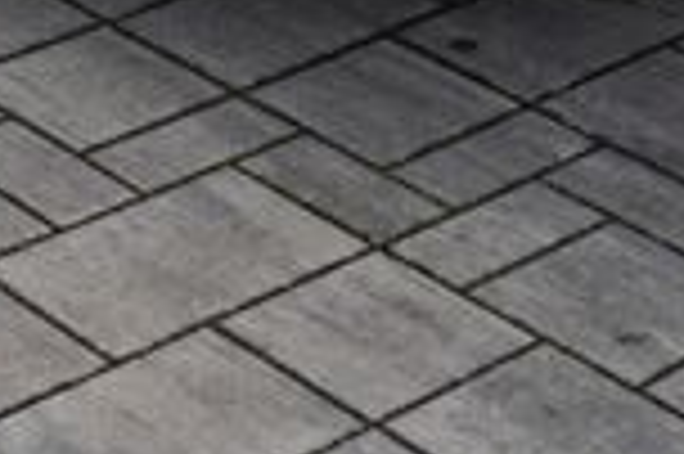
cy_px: -1045
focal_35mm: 162
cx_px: 153
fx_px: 3075
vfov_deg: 7.2
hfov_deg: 12.6
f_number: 7.1
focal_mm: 24
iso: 100
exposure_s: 1/100
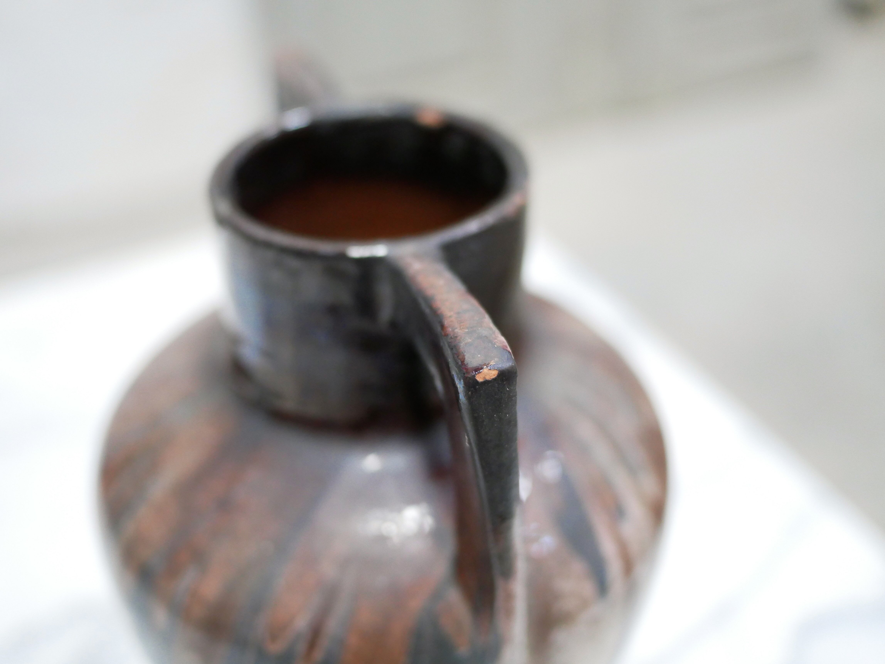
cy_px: 332
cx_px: 442
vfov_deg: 36.0
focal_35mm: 40
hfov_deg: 46.8
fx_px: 1023
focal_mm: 20
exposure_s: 1/60
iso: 1600
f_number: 1.7
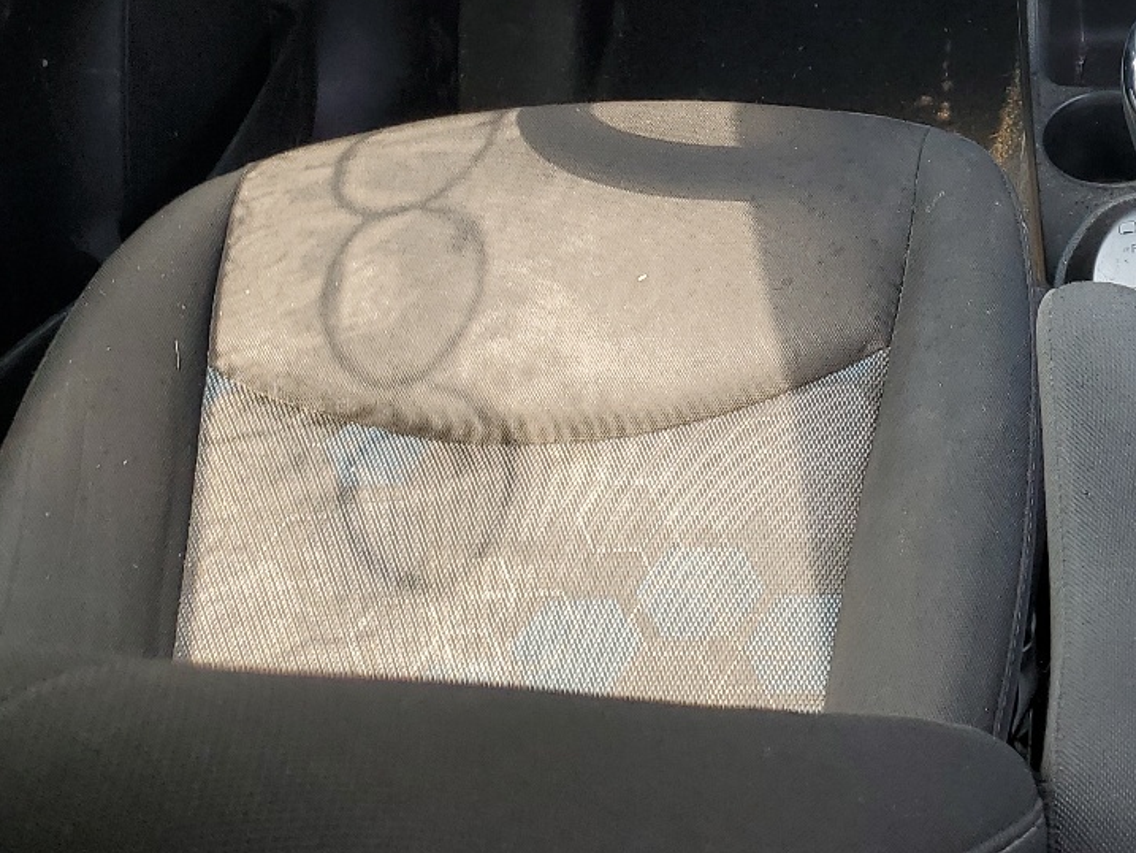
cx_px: 1163
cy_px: -97
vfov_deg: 23.6
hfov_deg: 30.6
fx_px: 1904
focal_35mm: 58
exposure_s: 1/208
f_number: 1.5
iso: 50
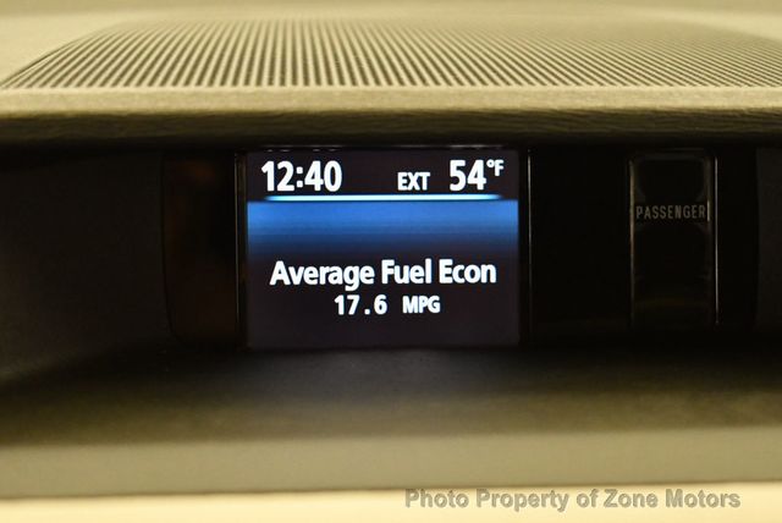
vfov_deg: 19.0
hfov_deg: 28.0
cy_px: 262
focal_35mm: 72
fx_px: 1565
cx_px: 391
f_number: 4.8
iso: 4000
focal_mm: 36
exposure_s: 1/60
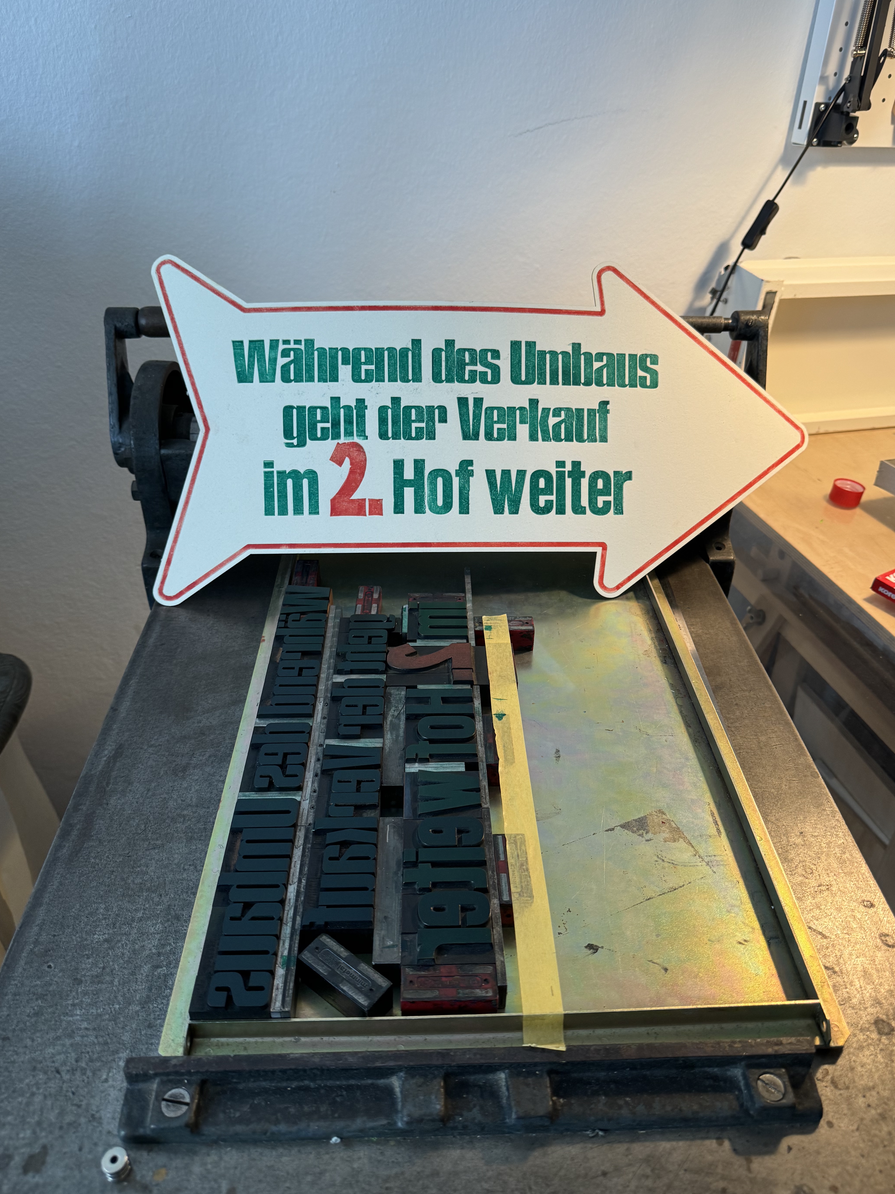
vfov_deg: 69.4
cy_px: 591
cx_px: 459
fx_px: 862
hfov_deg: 54.9
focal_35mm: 25
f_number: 1.78
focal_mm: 6.76
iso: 160
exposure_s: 1/100
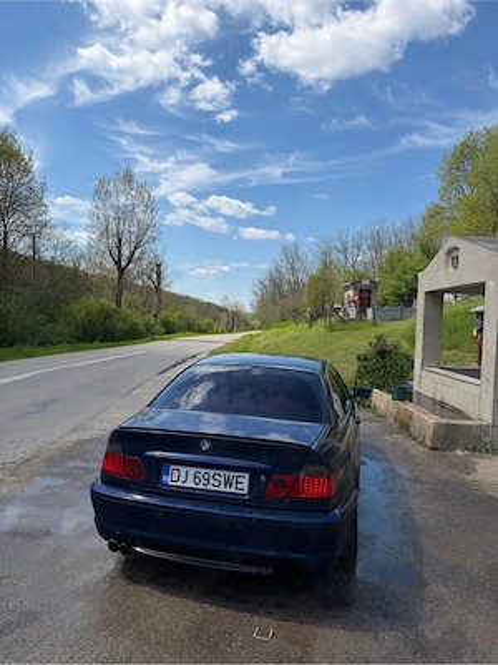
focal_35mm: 24
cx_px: 249
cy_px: 332
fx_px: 460
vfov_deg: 71.6
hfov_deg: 56.8
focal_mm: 6.76
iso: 80
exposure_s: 1/4975
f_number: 1.78
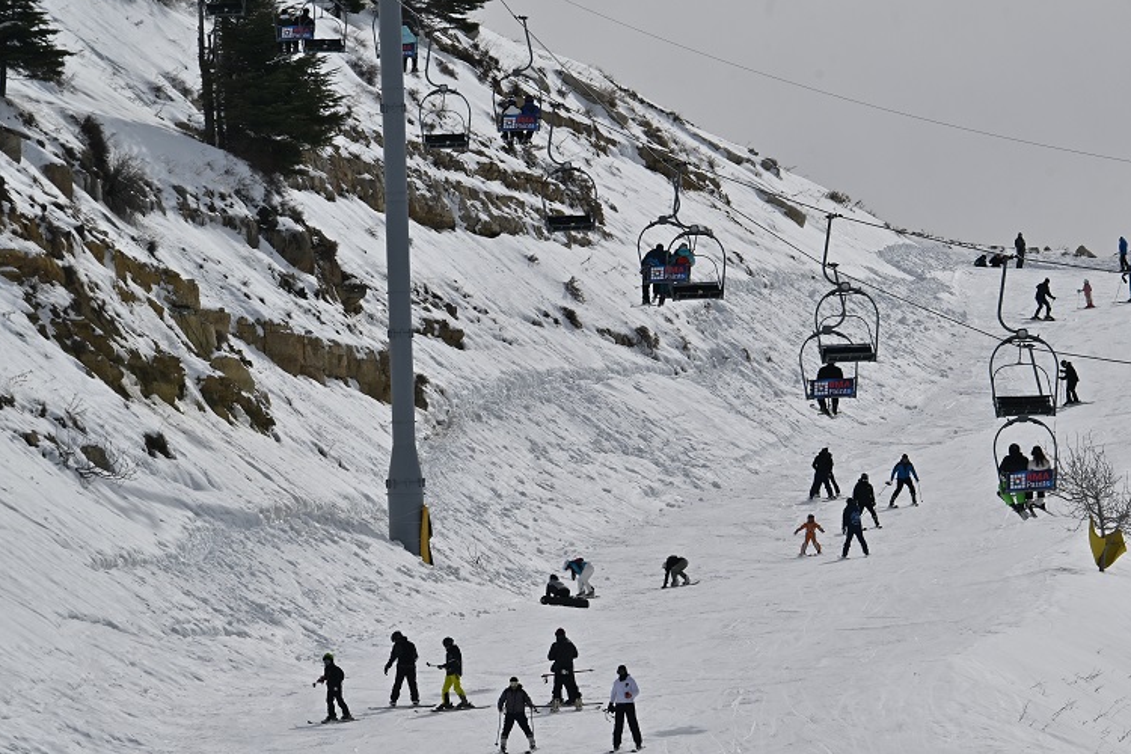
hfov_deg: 5.4
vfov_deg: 3.6
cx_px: 864
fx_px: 12063
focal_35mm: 384
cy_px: 587
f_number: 14
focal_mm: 240
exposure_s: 1/1250
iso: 200
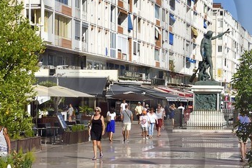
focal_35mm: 140
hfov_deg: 14.5
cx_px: 220
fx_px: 979
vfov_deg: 9.8
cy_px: 102
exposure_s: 1/250
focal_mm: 30
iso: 200
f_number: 16
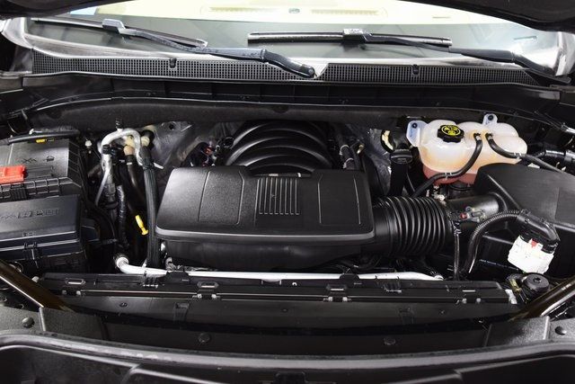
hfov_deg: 53.1
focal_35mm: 36
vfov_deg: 36.9
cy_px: 192
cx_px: 288
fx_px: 575
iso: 1600
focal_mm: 24
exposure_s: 1/15
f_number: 4
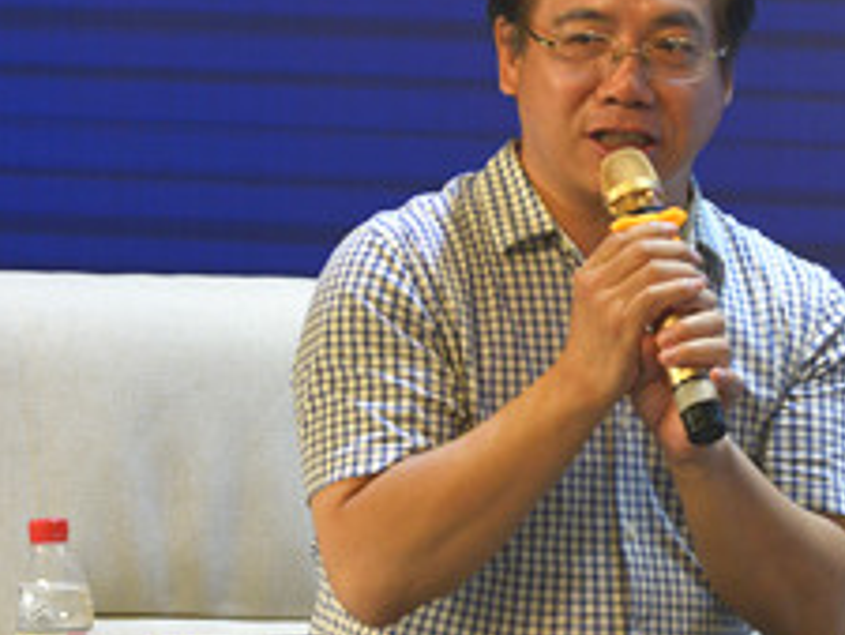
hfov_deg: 4.6
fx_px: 10429
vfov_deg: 3.5
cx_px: 747
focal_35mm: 427
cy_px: 355
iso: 1400
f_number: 5.6
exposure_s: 1/200
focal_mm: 200
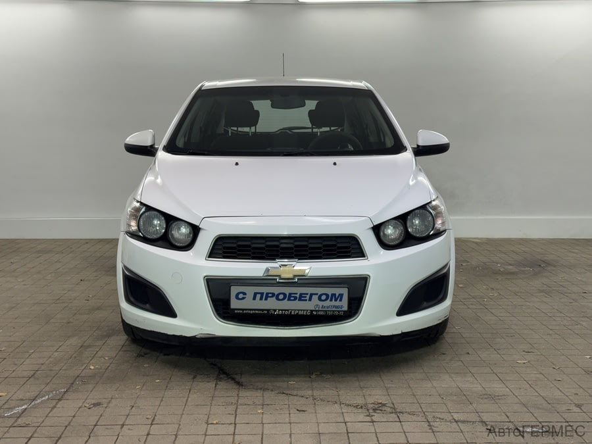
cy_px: 222
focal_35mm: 48
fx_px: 821
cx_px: 296
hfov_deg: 39.7
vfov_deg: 30.3
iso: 50
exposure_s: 1/121
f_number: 1.78
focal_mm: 6.76
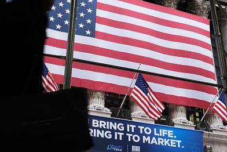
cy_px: 79
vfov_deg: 25.6
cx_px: 95
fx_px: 334
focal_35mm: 53
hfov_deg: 37.4
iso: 800
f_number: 8
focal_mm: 23
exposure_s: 1/60
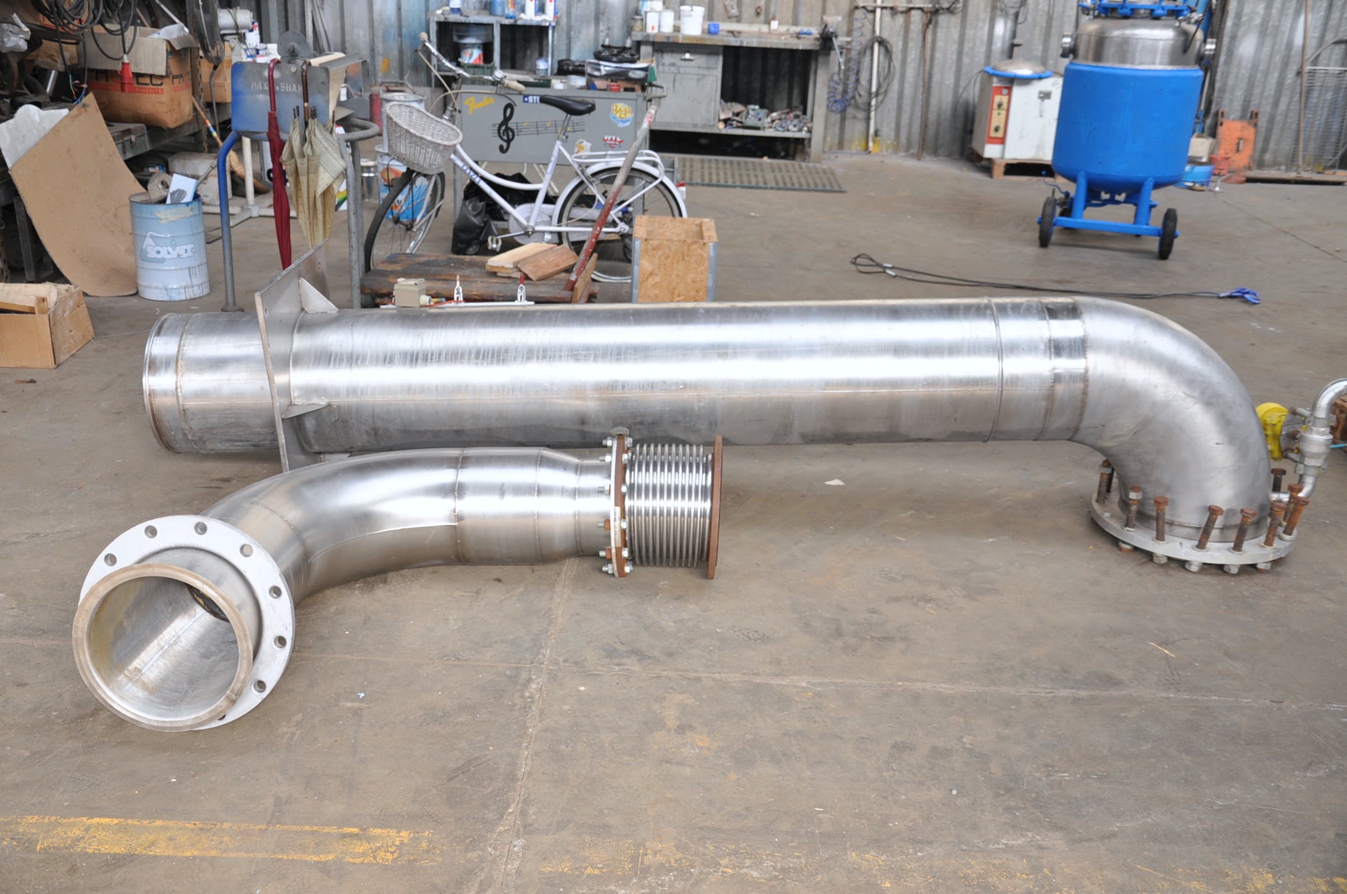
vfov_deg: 36.8
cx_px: 674
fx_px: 1345
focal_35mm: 36
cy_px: 447
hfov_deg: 53.2
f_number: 3.8
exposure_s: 1/60
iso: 200
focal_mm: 24
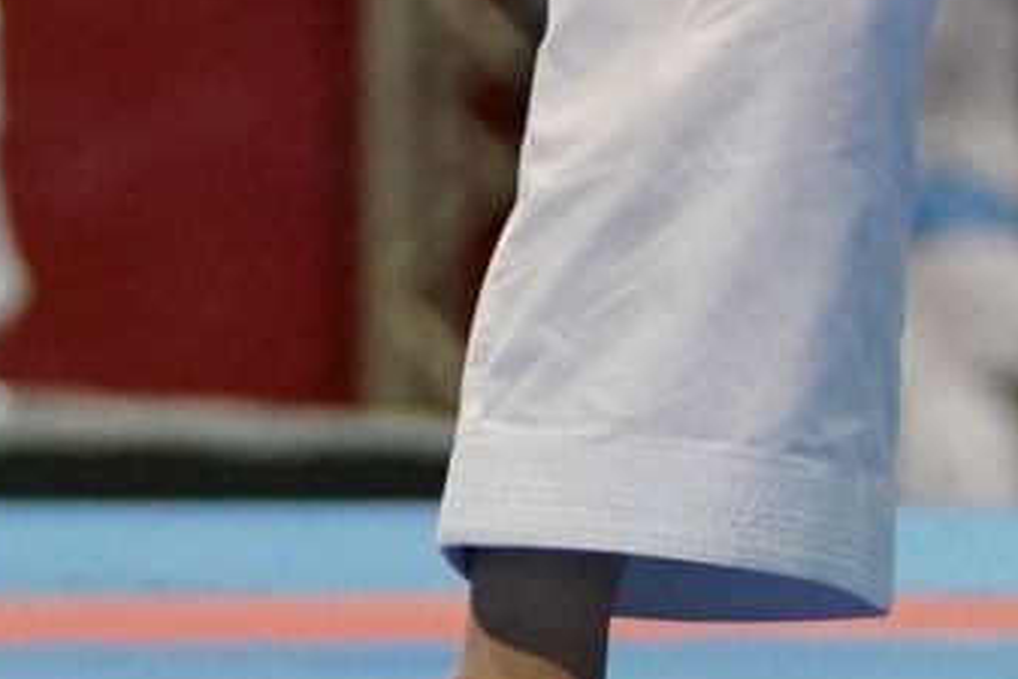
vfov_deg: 1.6
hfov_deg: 2.4
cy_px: -700
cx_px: 1323
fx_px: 24611
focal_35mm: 870
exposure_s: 1/320
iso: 3200
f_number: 2.8
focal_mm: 109
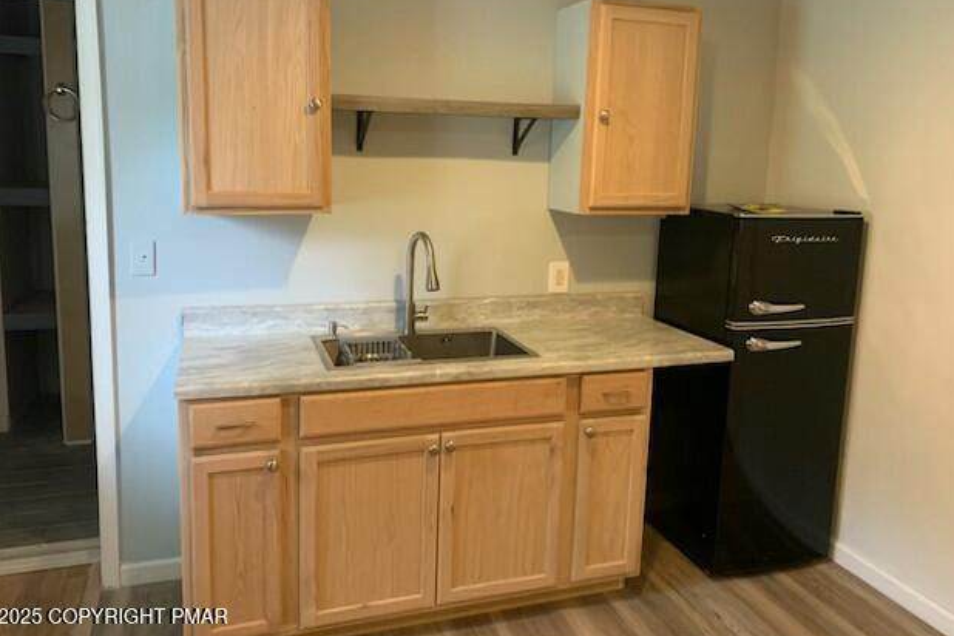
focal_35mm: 28
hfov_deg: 65.5
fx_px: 742
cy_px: 279
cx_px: 468
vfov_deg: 46.3
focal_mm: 4.25
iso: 400
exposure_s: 1/40
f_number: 1.8
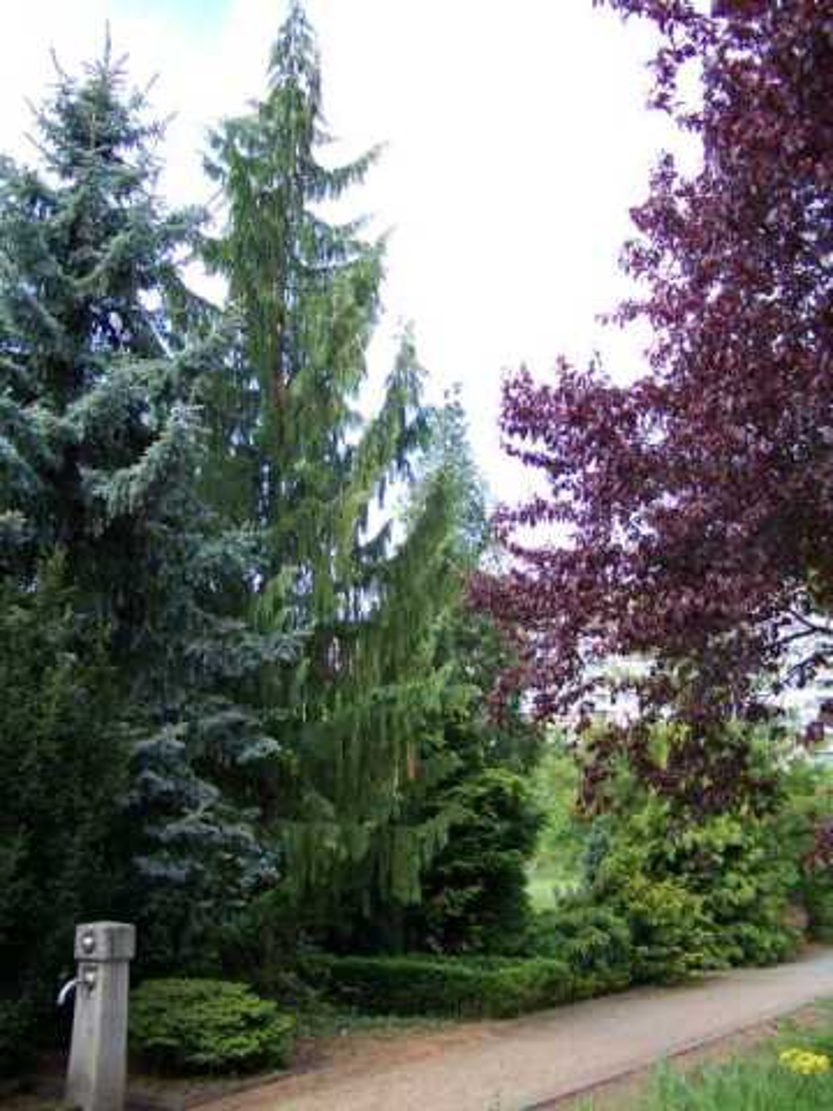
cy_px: 556
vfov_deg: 49.0
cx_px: 416
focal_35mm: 38
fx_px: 1219
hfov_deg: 37.7
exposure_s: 1/320
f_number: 2.8
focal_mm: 6.3
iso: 80
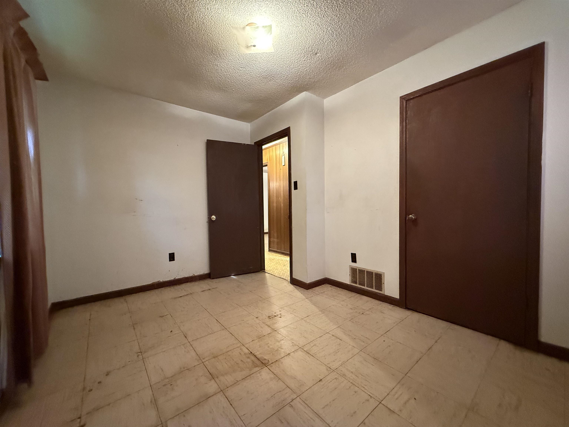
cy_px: 214
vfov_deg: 85.7
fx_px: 230
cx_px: 284
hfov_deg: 102.1
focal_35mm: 14
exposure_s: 1/60
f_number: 2.2
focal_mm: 2.22
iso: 1000
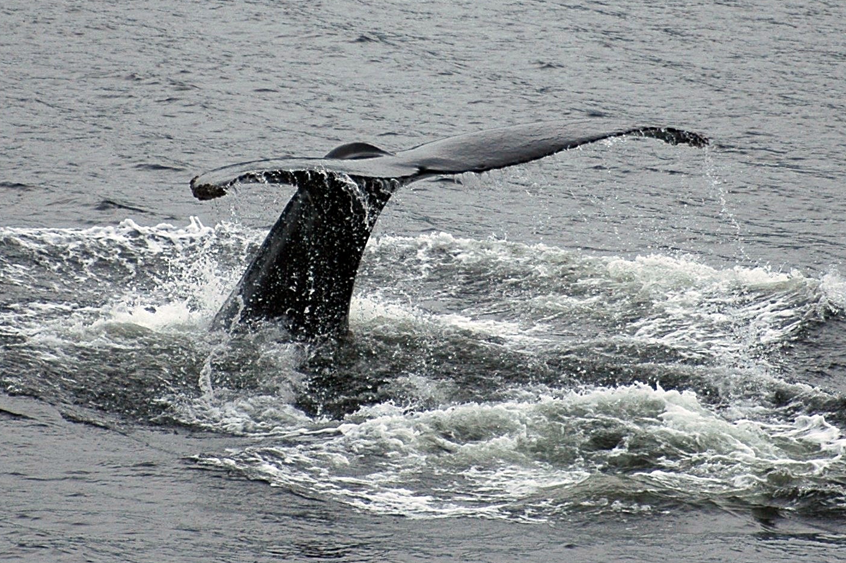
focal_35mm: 516
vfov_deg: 2.7
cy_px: 307
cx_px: 409
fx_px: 12122
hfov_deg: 4.0
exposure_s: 1/1000
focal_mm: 300
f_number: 5.6
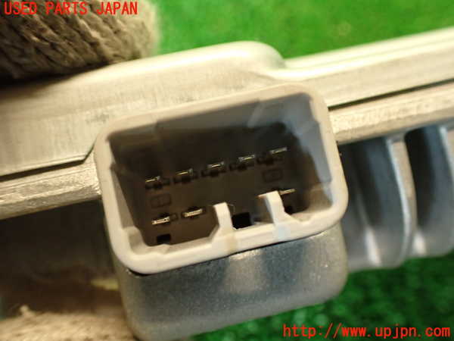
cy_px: 170
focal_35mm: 32
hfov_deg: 56.8
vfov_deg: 44.2
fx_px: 420
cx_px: 227
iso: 500
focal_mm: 5.79
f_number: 2.4
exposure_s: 1/30
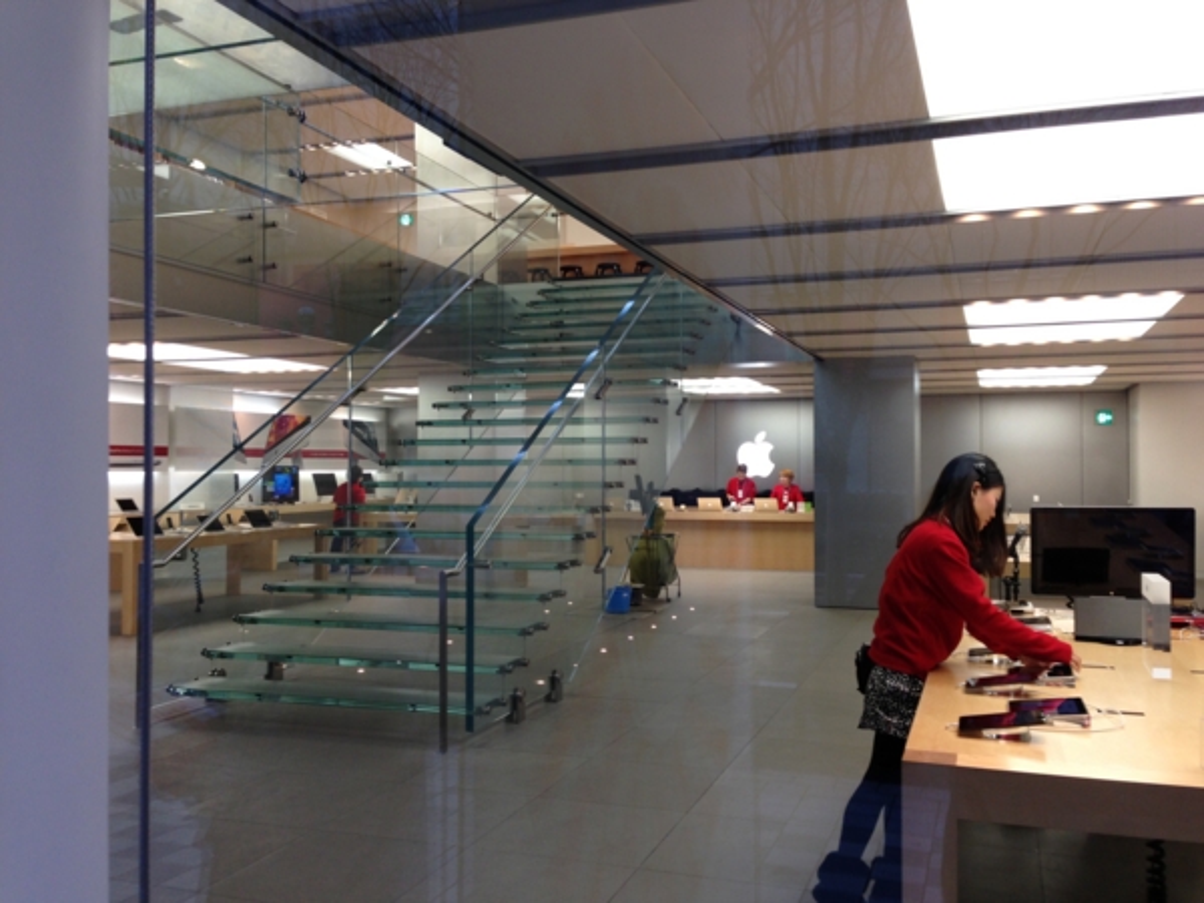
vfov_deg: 42.9
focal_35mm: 33
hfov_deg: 55.4
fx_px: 1148
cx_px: 602
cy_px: 452
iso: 64
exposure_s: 1/30
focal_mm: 4.13
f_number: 2.4
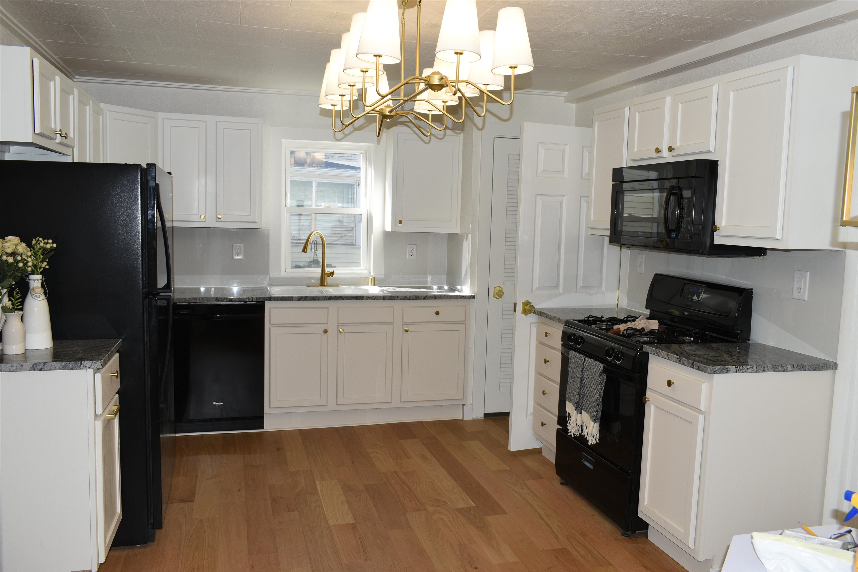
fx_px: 715
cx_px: 429
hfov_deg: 61.9
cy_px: 286
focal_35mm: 30
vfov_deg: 43.6
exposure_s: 1/200
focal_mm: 20
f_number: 8
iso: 400
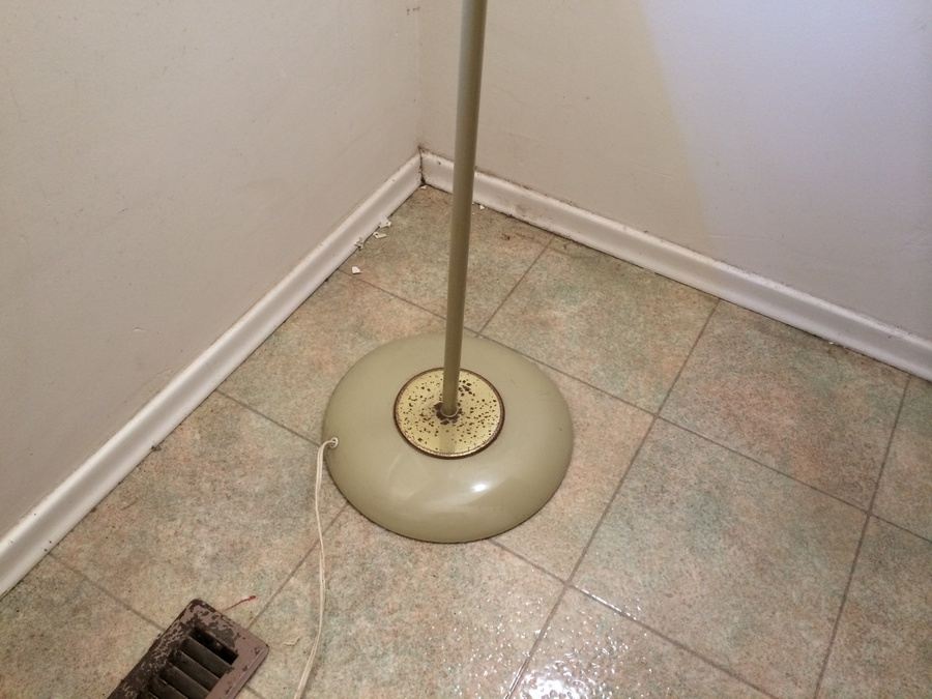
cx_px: 466
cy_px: 350
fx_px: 808
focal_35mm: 30
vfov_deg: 46.8
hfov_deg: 60.0
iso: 125
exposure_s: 1/30
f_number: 2.2
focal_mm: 4.12
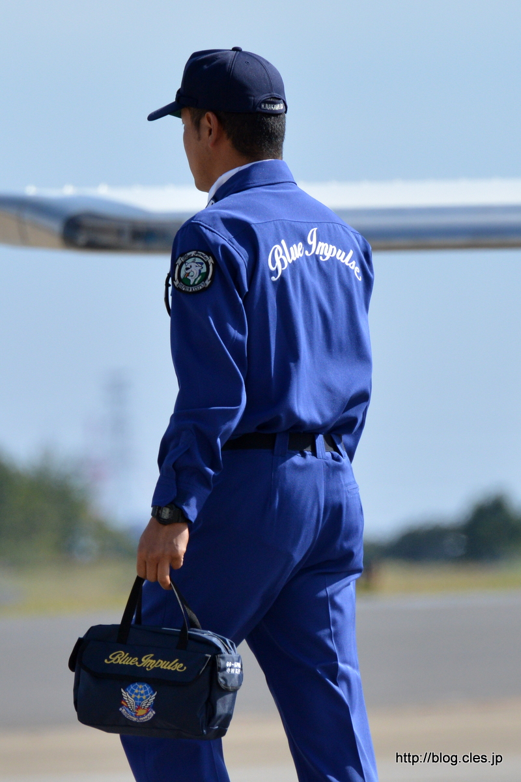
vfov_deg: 5.3
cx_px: 260
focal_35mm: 390
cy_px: 391
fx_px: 8466
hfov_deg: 3.5
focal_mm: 390
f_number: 8
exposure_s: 1/2500
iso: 800
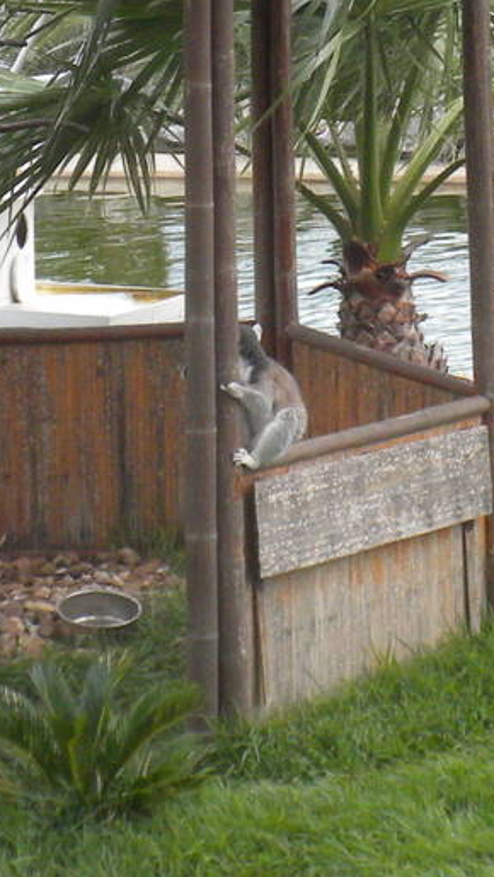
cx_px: 342
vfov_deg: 12.2
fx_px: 4095
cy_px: 189
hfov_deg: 6.9
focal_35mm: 176
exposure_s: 1/399
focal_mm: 9.1
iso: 163
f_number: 4.3
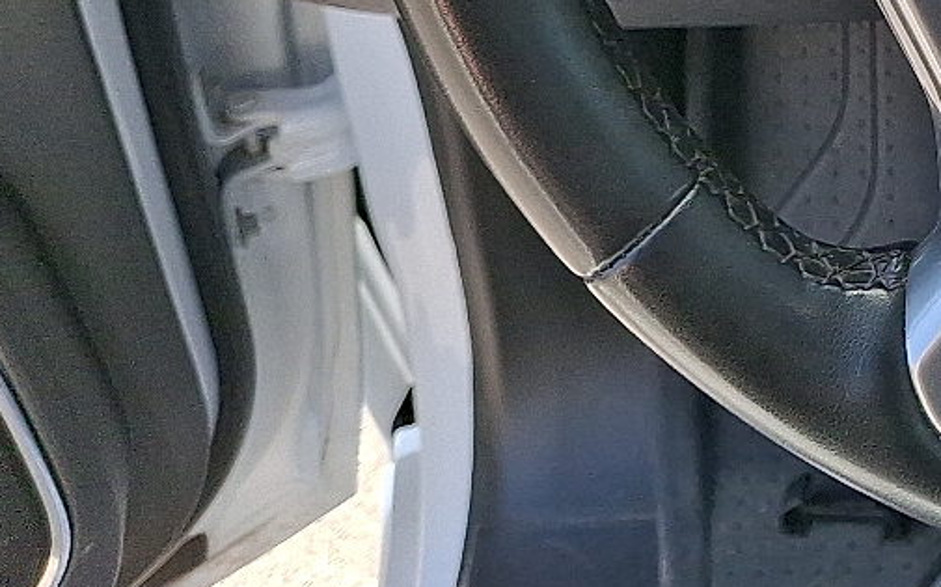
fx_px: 2153
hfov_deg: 21.1
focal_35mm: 84
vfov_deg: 14.0
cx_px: 1388
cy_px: -419
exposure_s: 1/333
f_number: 1.8
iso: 30
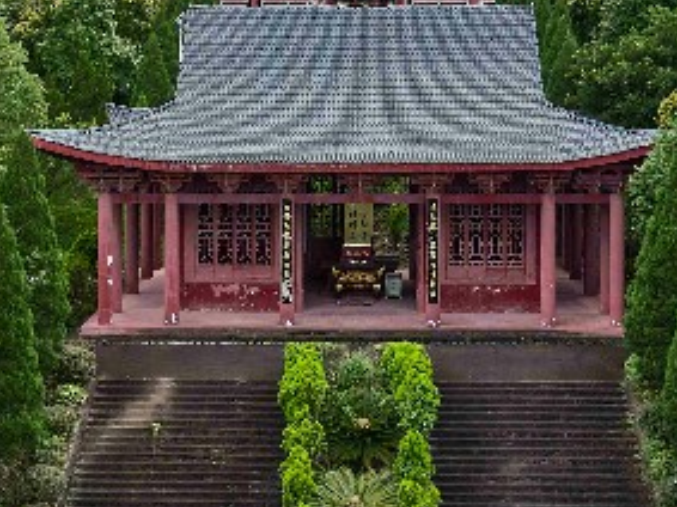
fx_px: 1525
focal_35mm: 78
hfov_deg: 25.0
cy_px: 48
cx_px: 318
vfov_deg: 18.6
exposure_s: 1/640
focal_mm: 10.26
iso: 100
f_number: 3.2
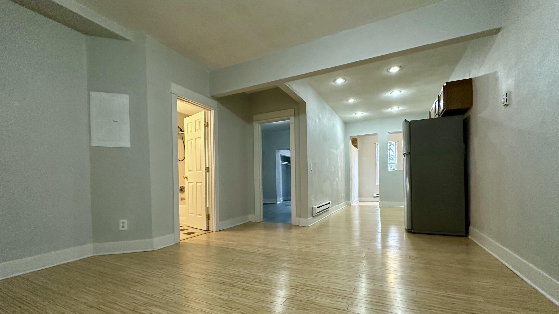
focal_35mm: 16
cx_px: 280
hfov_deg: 99.4
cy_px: 184
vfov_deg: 66.6
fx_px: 237
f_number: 2.2
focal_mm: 2.22
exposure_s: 1/60
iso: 500
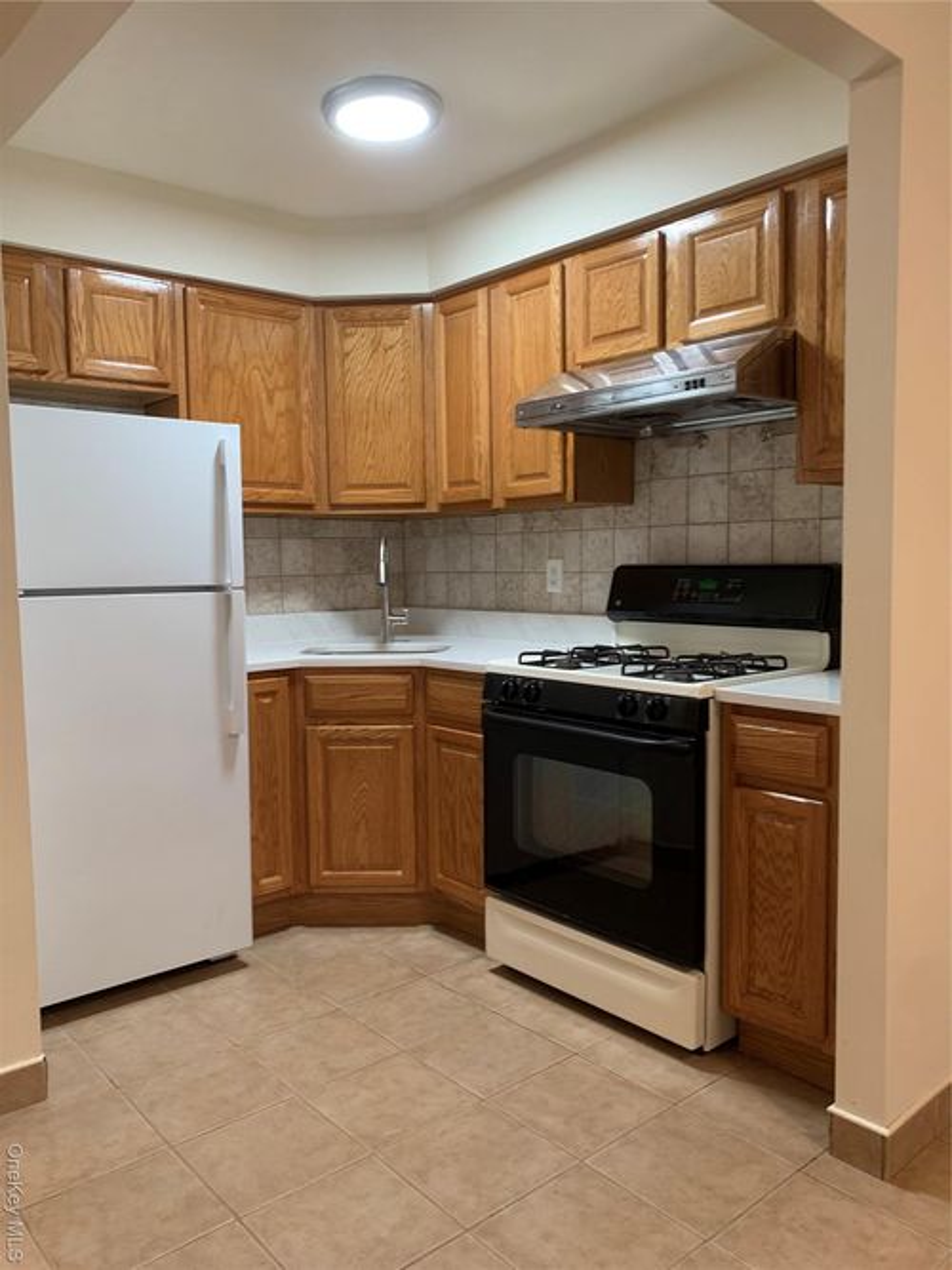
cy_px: 635
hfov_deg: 53.0
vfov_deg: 67.3
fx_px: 954
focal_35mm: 26
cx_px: 476
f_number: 1.8
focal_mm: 4.25
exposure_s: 1/60
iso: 160
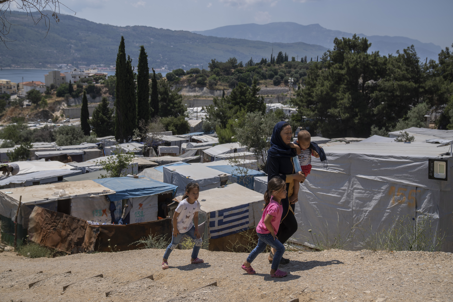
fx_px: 428
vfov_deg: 38.9
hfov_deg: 55.8
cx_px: 226
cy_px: 151
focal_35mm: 34
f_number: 4
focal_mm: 34
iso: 100
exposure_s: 1/1000
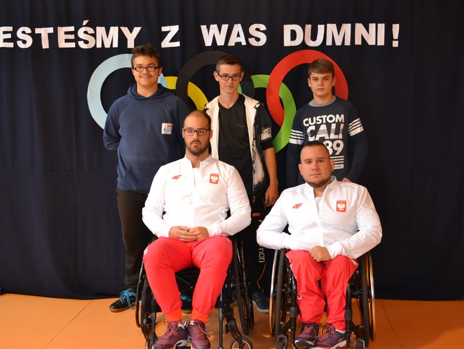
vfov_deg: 33.6
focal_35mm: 43
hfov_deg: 43.8
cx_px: 227
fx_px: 576
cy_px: 176
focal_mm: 26
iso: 640
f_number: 4
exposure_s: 1/60
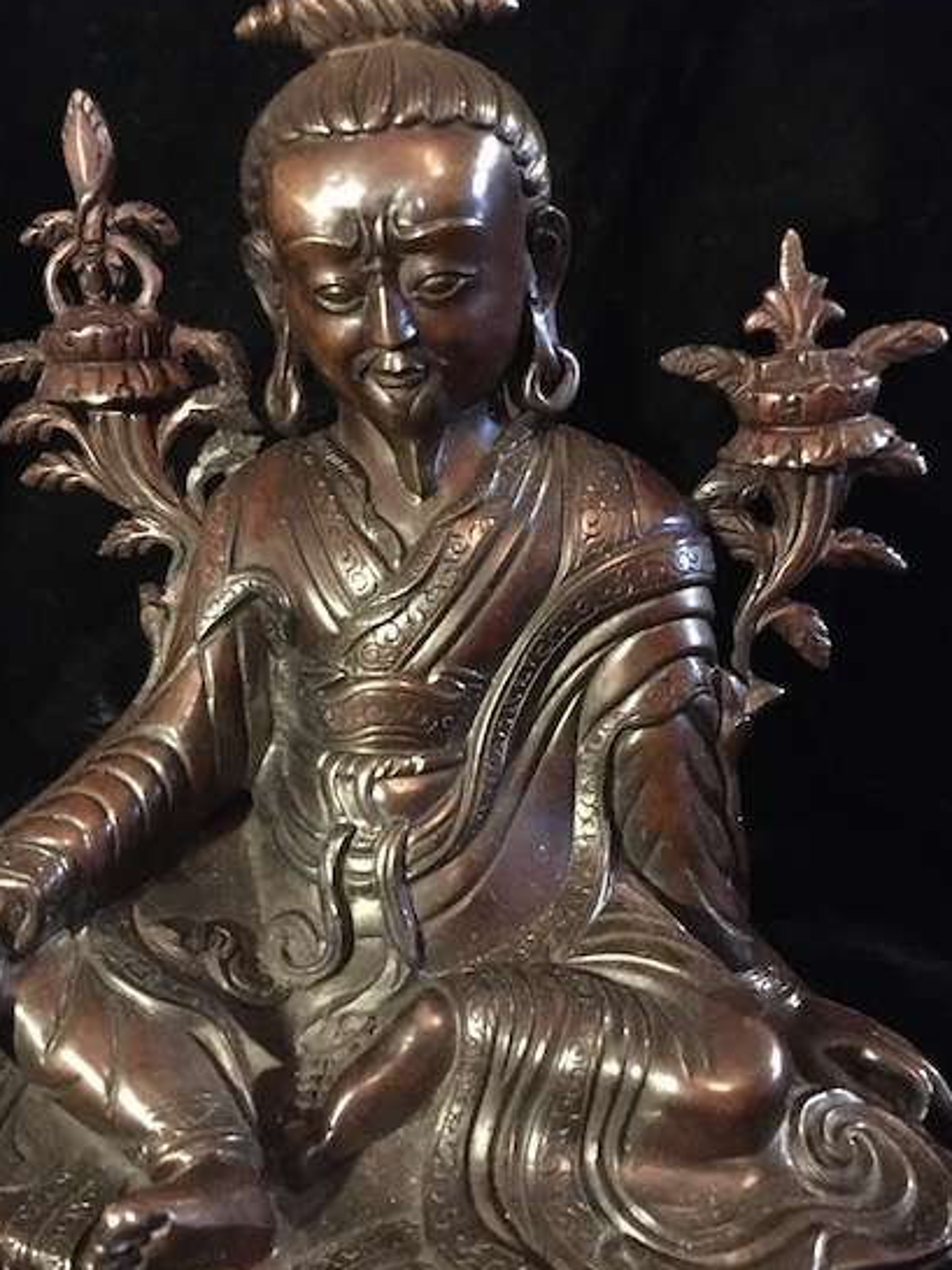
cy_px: 682
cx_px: 400
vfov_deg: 53.9
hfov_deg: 41.6
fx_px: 1248
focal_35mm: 34
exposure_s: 1/17
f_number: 2.2
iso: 1000
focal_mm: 4.15
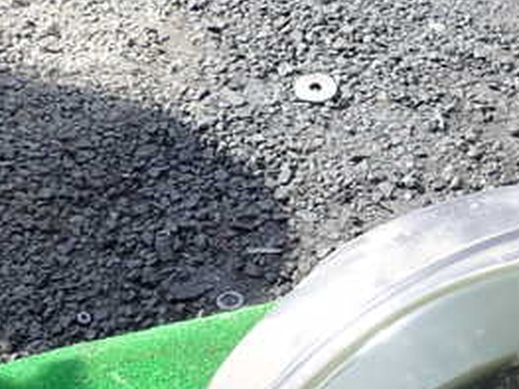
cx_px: 509
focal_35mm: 57
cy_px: 363
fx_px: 854
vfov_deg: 24.7
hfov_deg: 31.5
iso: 100
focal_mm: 4.5
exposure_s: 1/320
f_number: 2.8
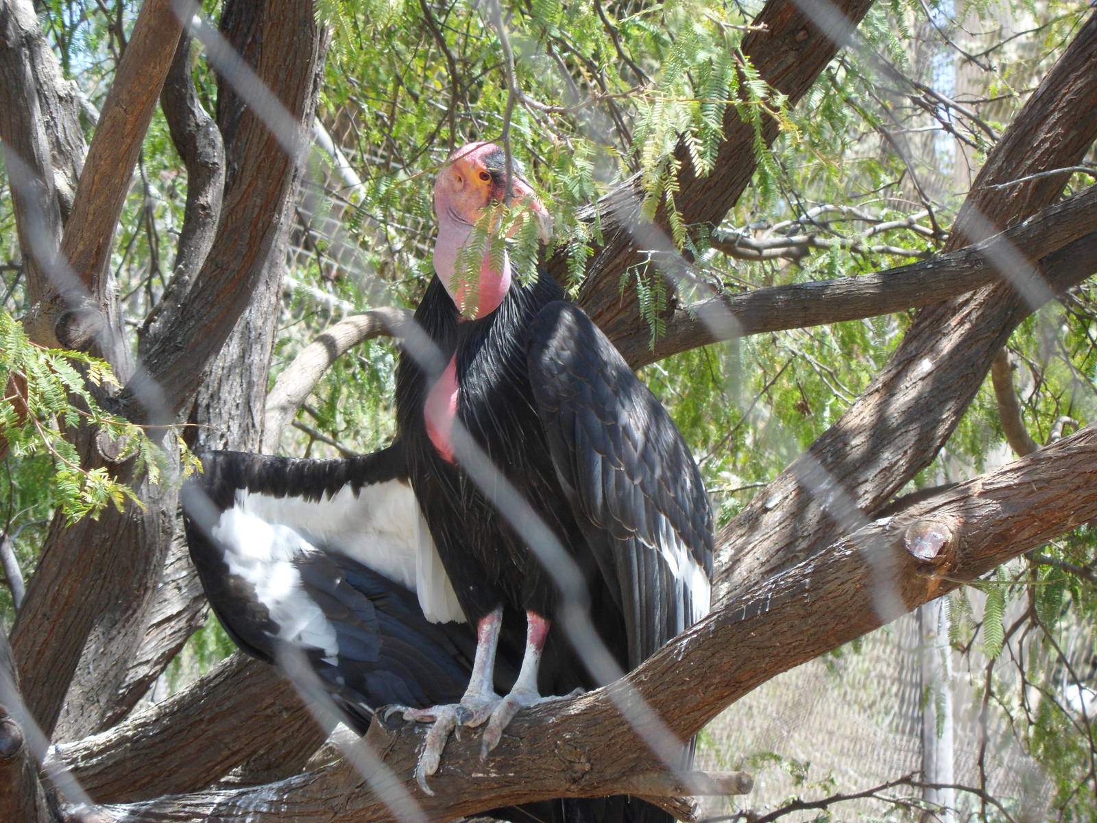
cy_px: 412
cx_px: 548
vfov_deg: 5.5
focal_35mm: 270
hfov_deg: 7.3
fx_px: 8556
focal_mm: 46.8
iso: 80
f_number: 5.9
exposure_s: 1/90
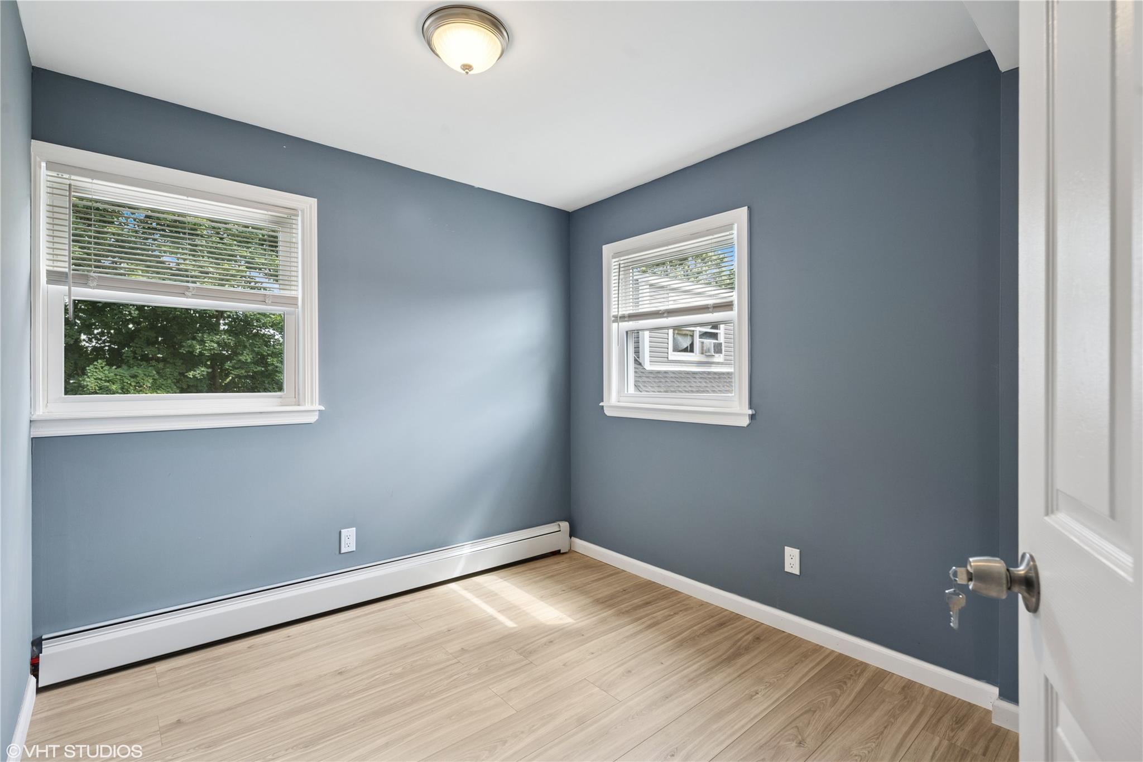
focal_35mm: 16
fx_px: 524
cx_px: 572
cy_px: 381
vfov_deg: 72.0
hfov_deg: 95.0
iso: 320
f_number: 8
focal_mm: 16.5
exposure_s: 1/160
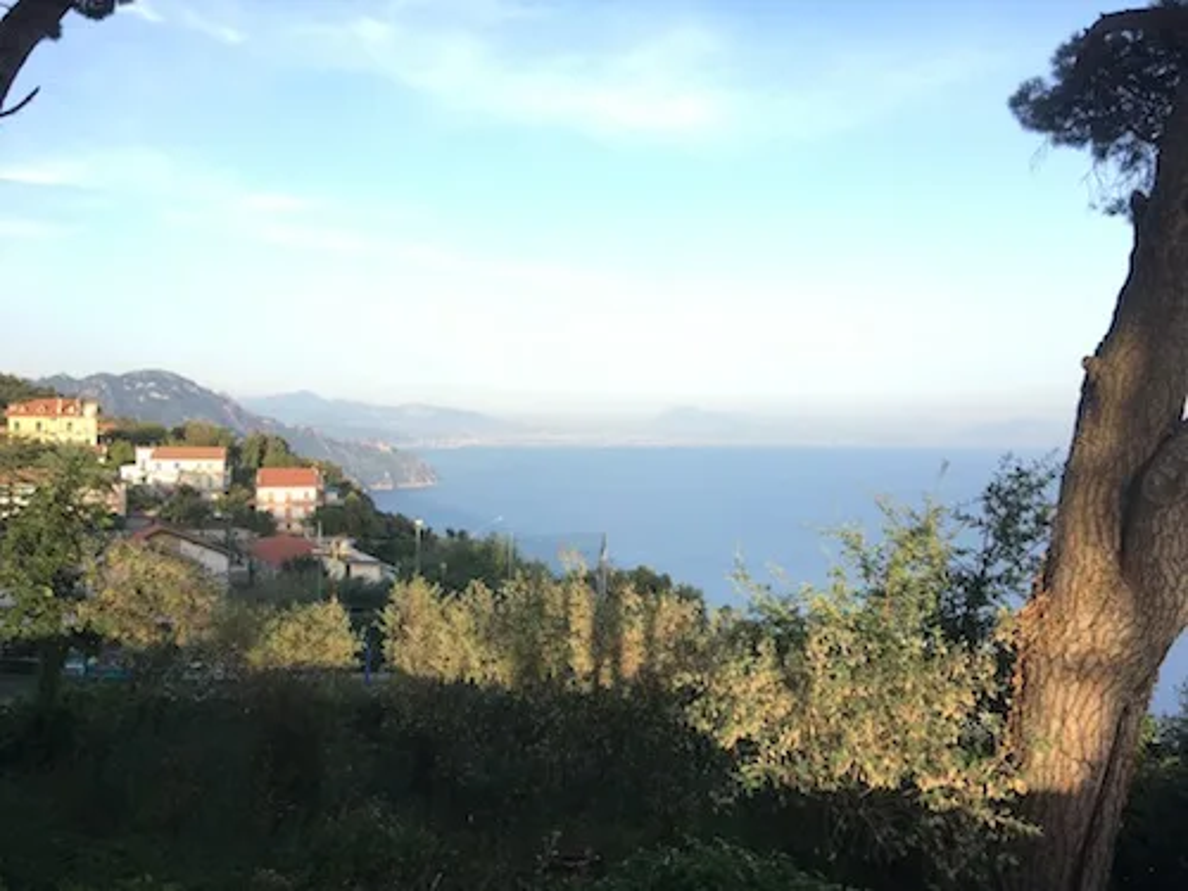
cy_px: 446
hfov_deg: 61.7
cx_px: 594
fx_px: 995
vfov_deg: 48.2
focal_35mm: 29
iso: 25
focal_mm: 4.15
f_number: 2.2
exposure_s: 1/271
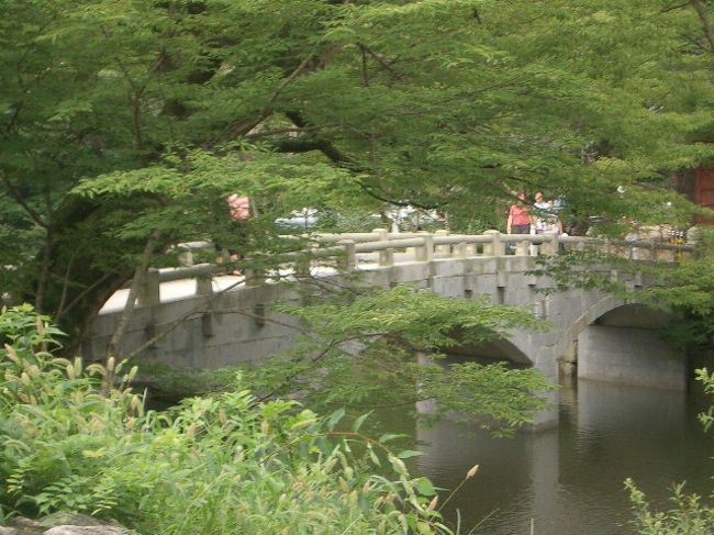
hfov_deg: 18.7
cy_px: 268
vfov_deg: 14.1
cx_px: 357
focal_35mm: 105
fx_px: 2165
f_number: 4.8
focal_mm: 17.4
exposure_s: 1/40
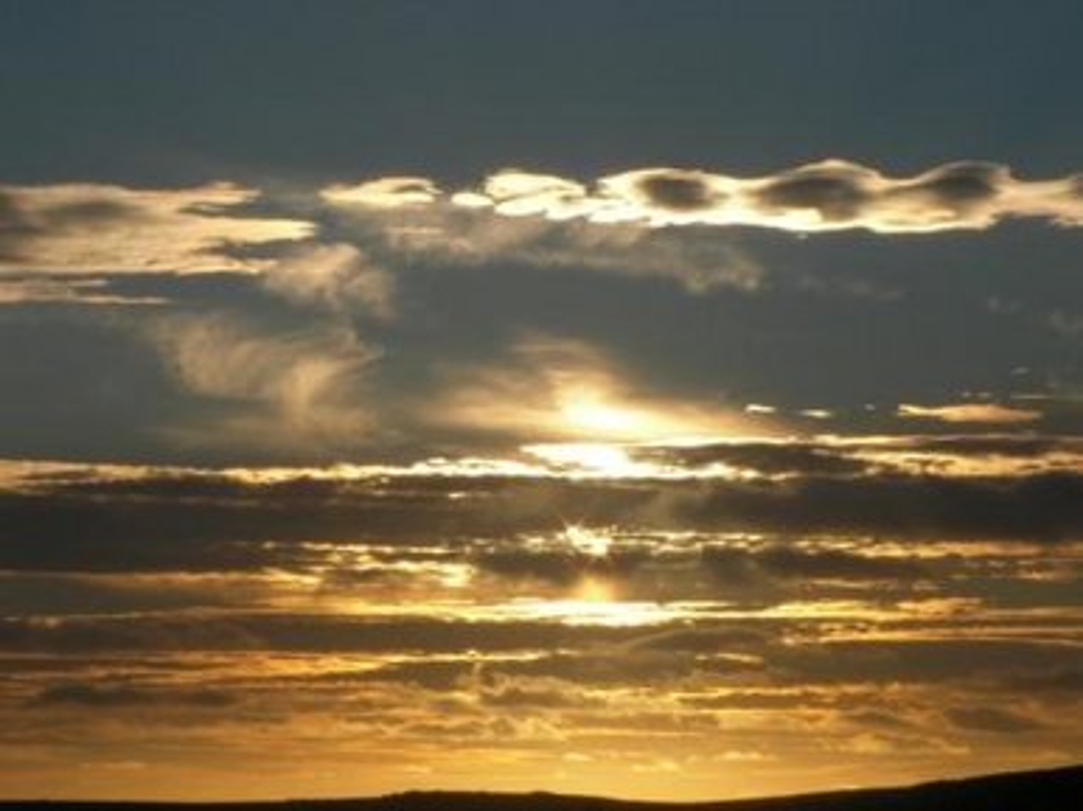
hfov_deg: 12.1
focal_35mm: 163
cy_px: 406
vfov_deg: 9.1
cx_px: 542
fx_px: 5096
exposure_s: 1/394
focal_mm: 27.1
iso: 50
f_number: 8.6
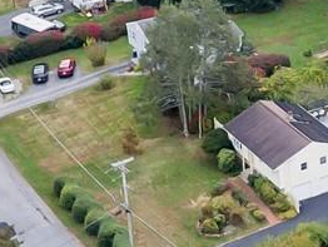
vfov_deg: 9.4
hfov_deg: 11.5
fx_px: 1480
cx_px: 628
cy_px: -55
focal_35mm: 156
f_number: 2.8
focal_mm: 3.61
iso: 100
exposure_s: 1/240
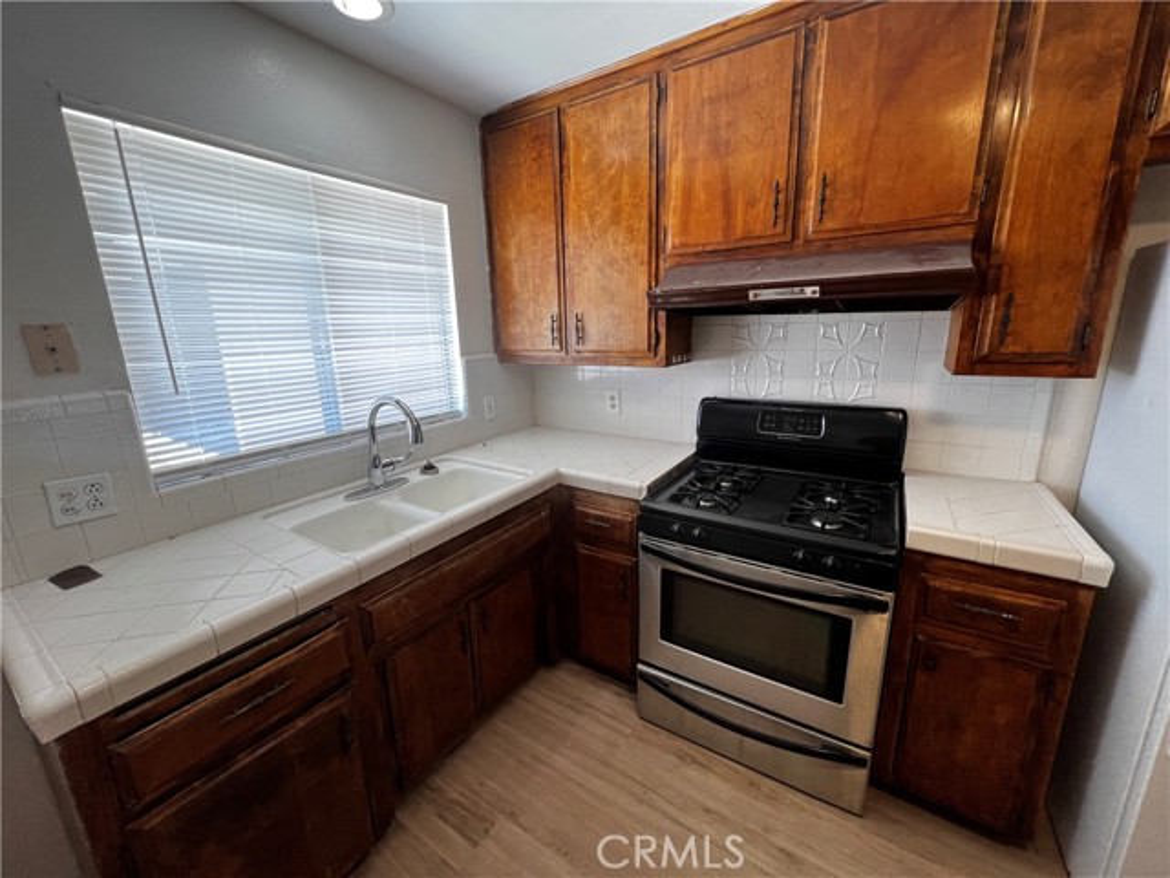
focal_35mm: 13
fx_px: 439
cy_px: 439
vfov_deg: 89.9
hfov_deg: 106.2
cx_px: 585
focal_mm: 1.57
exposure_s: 1/120
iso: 100
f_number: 1.8
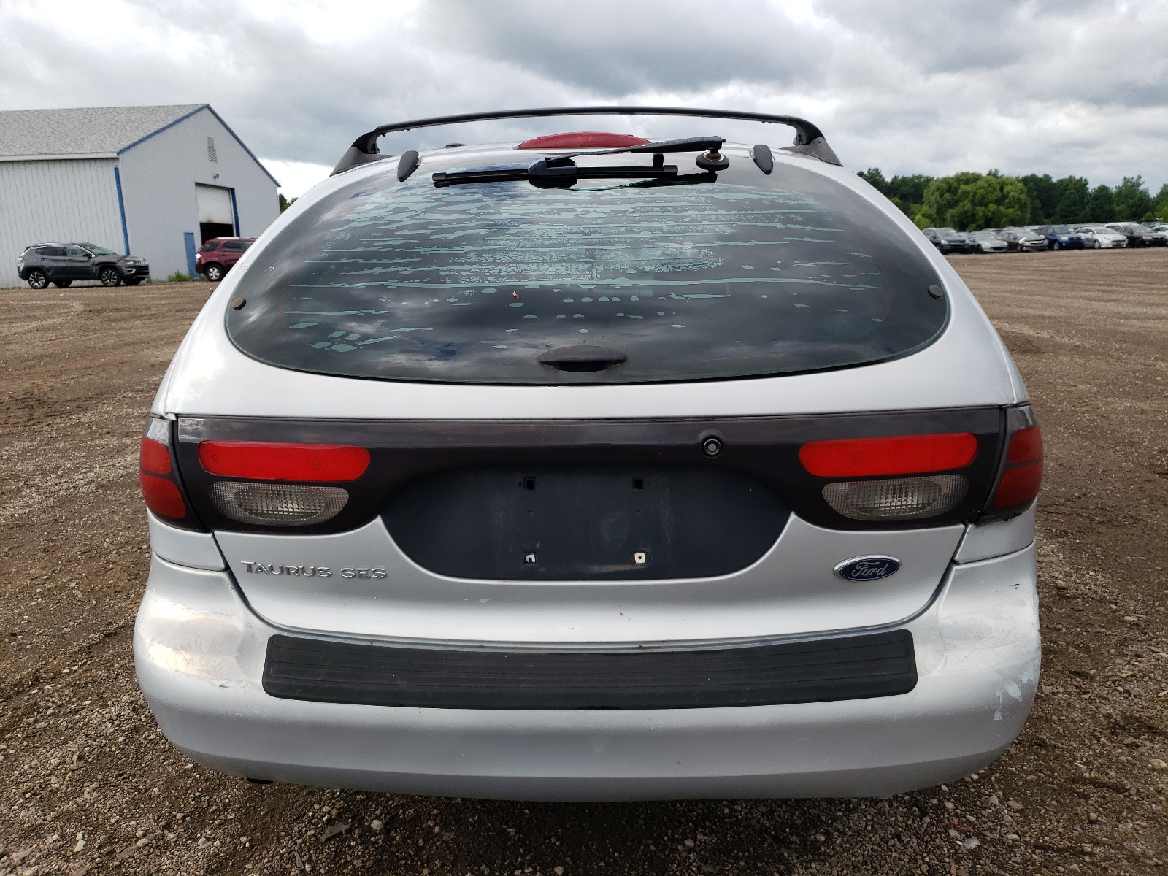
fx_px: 877
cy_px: 438
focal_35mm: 26
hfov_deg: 67.3
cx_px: 584
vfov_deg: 53.1
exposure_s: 1/1429
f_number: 1.5
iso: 50
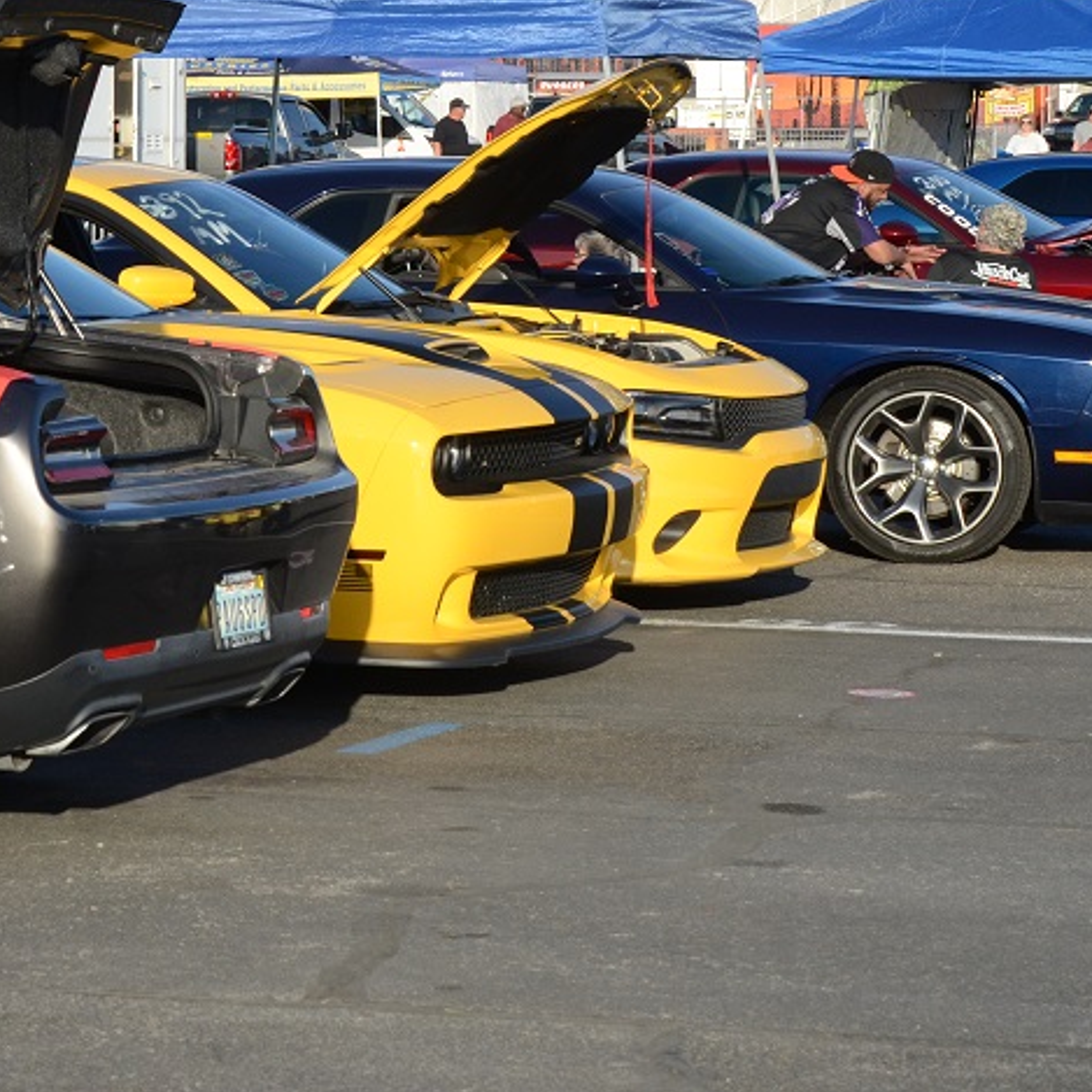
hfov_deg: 12.4
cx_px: 417
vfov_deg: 12.4
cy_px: 335
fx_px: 5032
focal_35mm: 141
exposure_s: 1/500
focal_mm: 52
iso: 500
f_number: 11
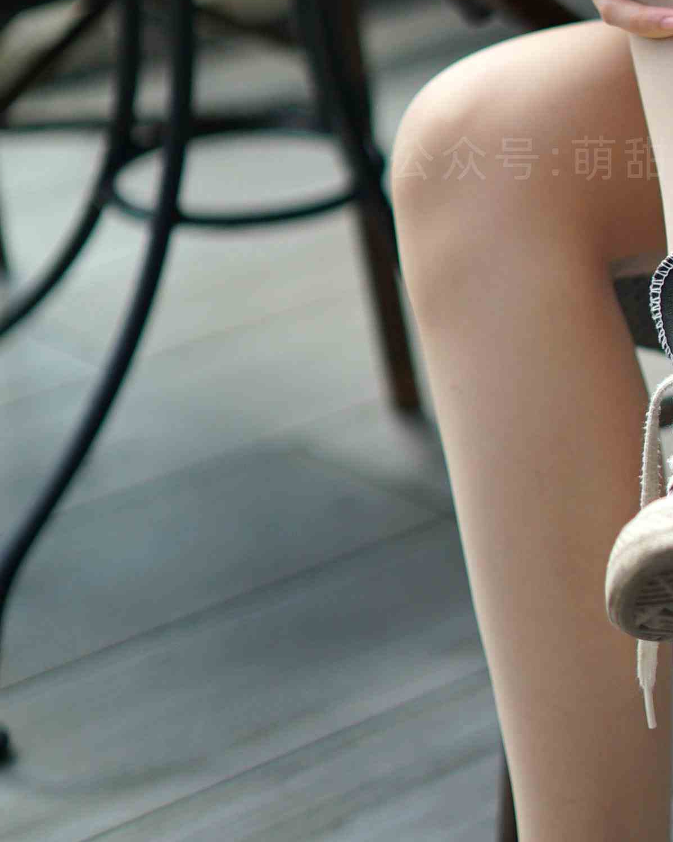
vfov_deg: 14.5
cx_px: 787
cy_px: 302
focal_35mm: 133
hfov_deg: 11.4
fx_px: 3312
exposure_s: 1/4000
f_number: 1.8
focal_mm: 50
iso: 200
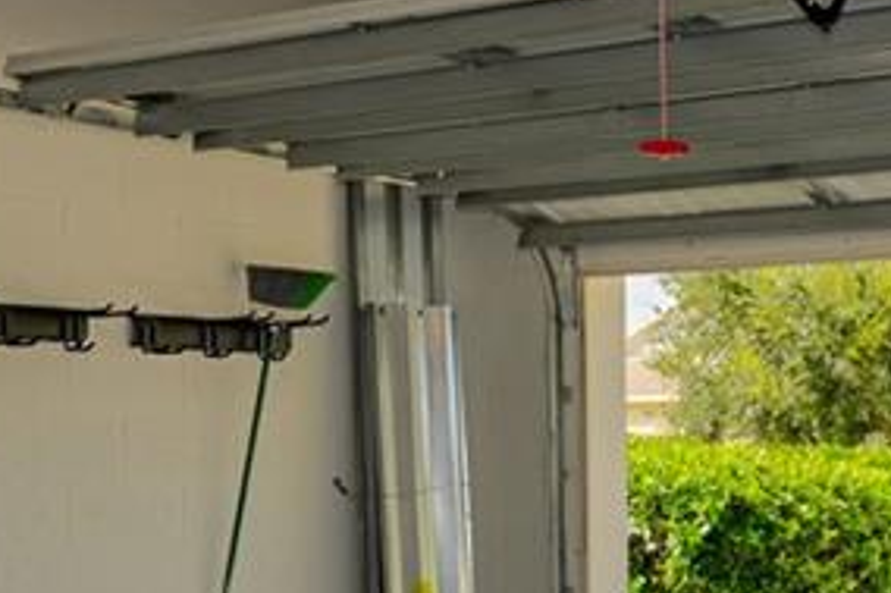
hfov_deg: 24.7
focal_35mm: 79
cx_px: 860
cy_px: 527
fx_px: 1954
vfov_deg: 17.0
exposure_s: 1/60
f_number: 4
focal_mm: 14
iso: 250
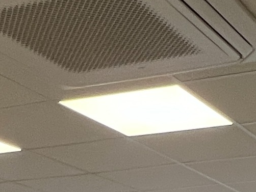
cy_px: 575
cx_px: 269
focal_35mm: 87
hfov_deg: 21.5
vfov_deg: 11.0
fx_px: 644
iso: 64
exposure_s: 1/100
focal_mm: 1.57
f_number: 1.8
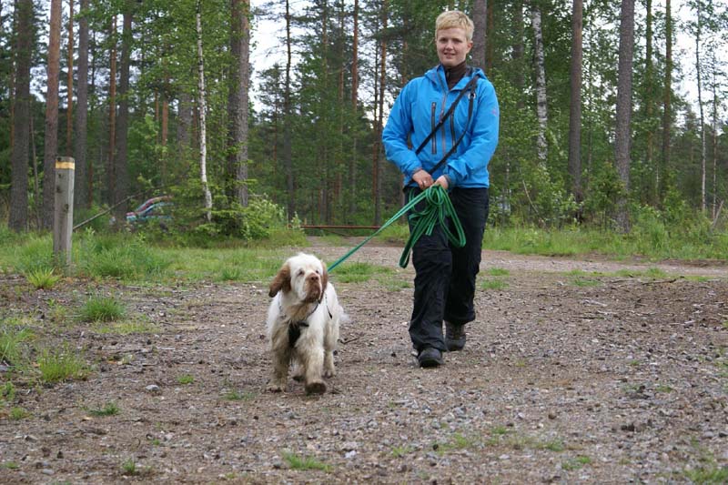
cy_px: 242
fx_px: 2123
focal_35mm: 105
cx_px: 364
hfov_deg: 19.5
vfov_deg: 13.0
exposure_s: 1/125
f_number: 5.6
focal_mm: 70
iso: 250
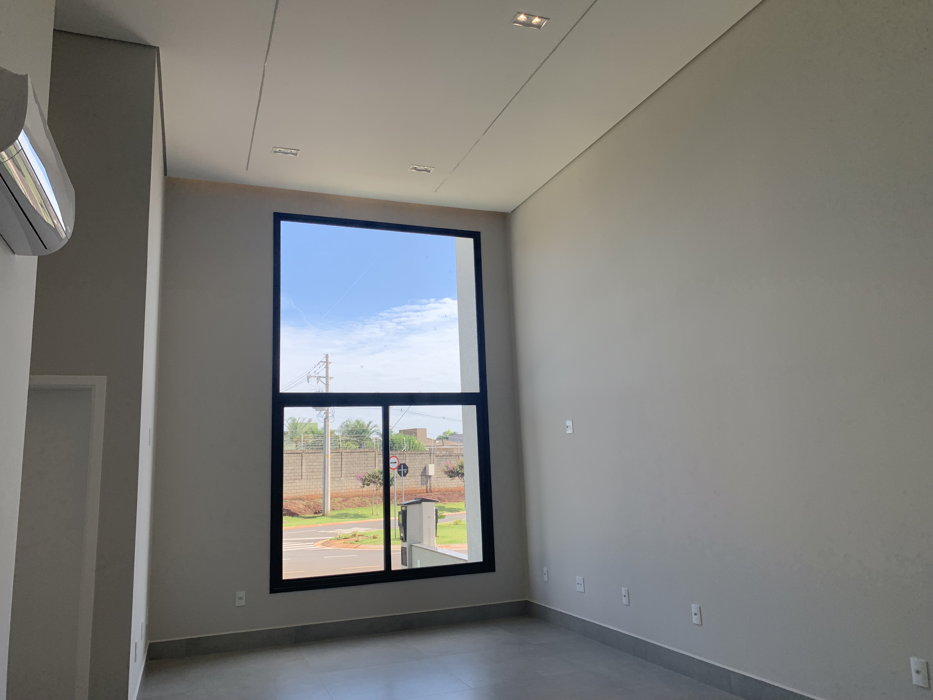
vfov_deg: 53.1
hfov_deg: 67.3
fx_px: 701
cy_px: 350
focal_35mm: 26
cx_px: 466
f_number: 1.8
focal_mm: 4.25
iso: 25
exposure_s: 1/385
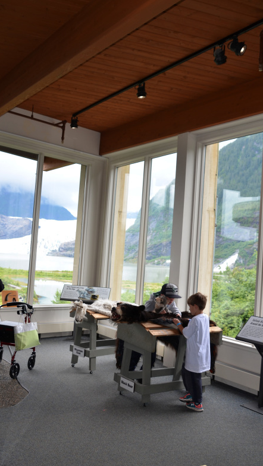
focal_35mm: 34
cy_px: 236
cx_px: 118
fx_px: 415
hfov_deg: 35.1
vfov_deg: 58.7
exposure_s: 1/250
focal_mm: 21
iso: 180
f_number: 4
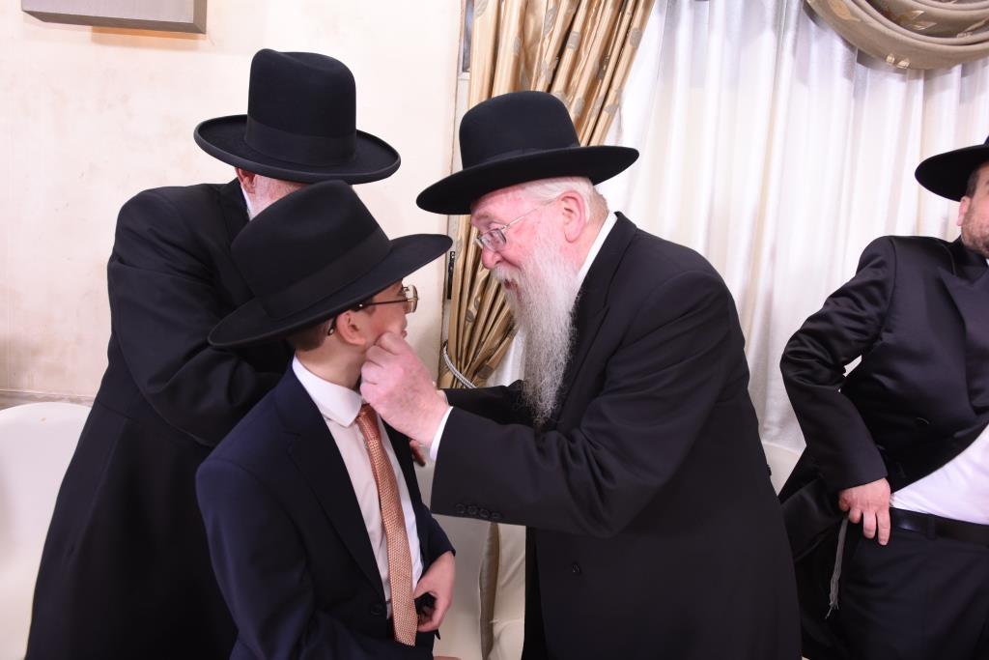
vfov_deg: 61.9
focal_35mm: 20
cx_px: 494
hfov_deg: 84.0
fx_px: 549
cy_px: 330
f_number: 4.5
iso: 400
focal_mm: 20
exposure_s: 1/125
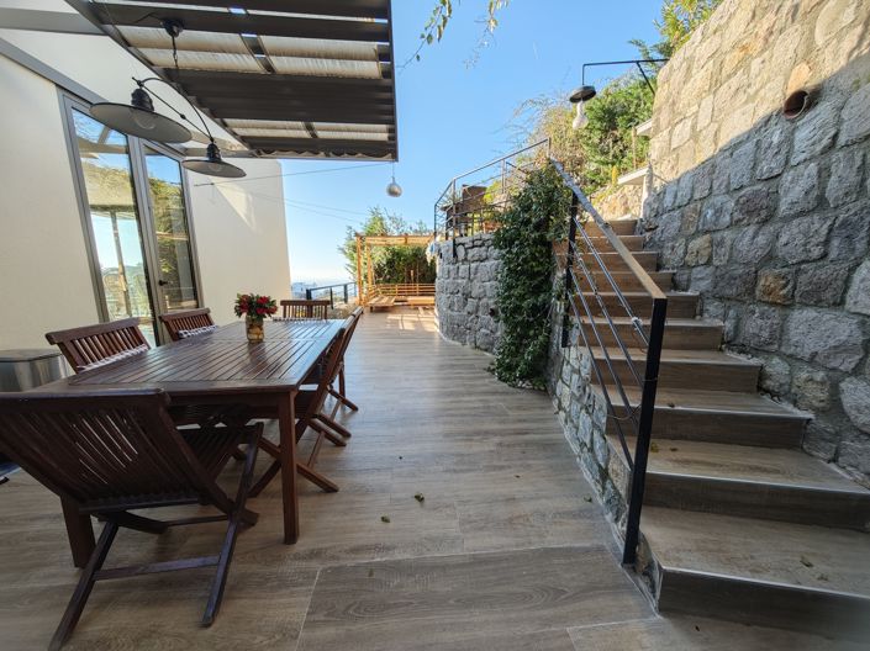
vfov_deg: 94.4
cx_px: 435
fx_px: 301
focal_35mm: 12
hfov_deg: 110.6
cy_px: 326
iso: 50
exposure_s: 1/109
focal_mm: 2.03
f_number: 1.8
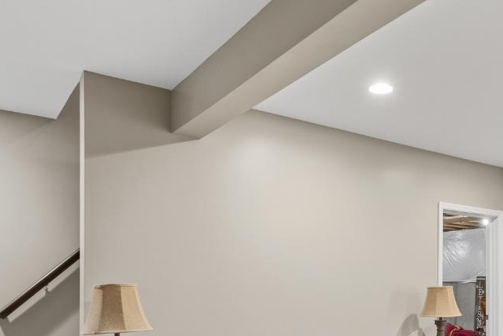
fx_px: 489
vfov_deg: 36.3
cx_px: 352
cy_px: 281
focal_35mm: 35
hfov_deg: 52.9
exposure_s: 2.5
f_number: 7.1
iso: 400
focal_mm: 10
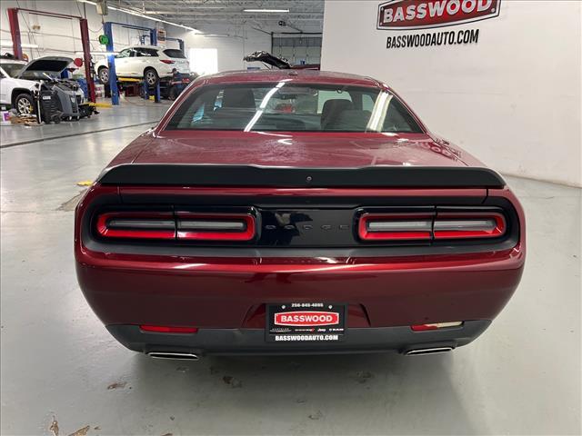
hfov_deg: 67.3
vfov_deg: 53.1
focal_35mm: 26
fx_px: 437
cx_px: 291
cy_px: 218
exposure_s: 1/60
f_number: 1.5
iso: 200
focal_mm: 5.7
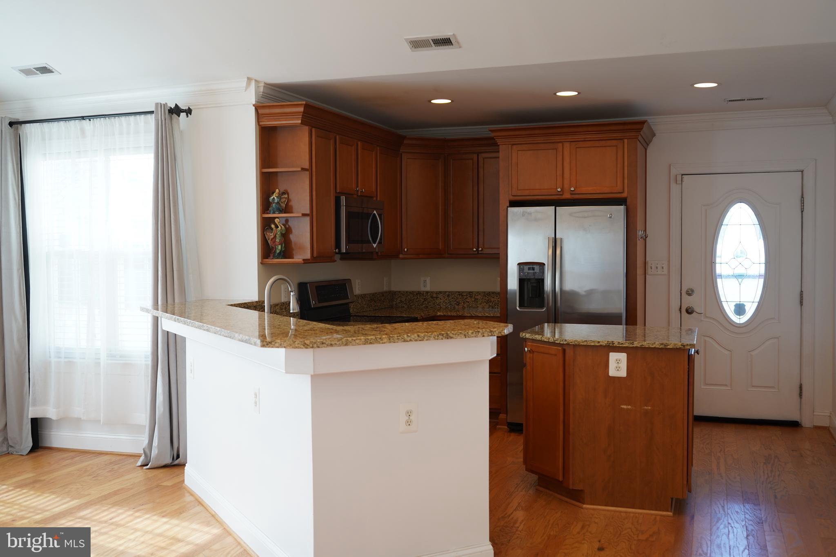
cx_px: 418
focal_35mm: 36
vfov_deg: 36.9
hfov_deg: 53.1
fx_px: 836
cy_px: 278
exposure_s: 1/60
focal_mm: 36
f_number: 4
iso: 320
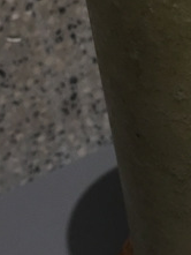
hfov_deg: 13.8
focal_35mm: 105
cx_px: 205
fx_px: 772
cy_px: 82
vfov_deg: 18.6
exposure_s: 1/15
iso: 100
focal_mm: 4.15
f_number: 2.2
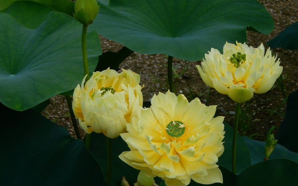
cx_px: 149
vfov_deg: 10.5
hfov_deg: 16.7
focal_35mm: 125
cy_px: 96
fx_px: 1015
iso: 125
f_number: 5.5
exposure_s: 1/800
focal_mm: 21
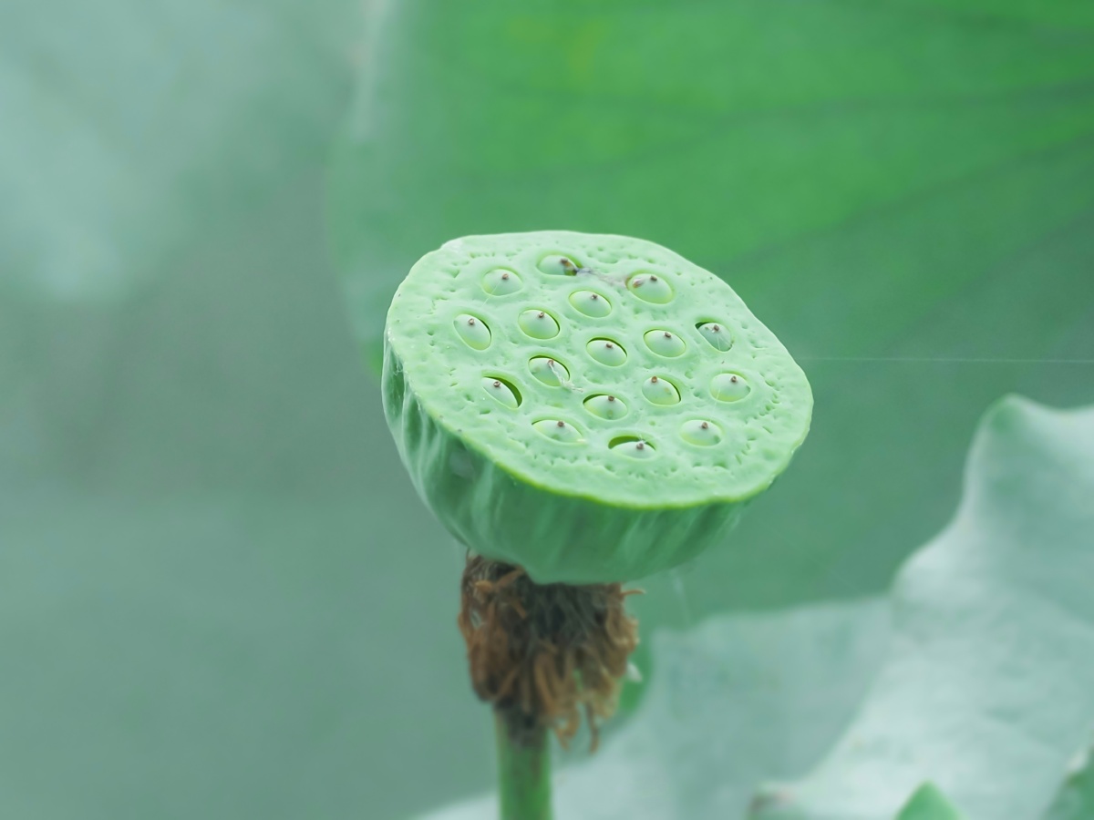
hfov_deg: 8.9
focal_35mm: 222
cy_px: 410
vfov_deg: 6.7
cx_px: 547
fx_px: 7016
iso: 250
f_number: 5.6
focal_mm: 111
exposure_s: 1/160
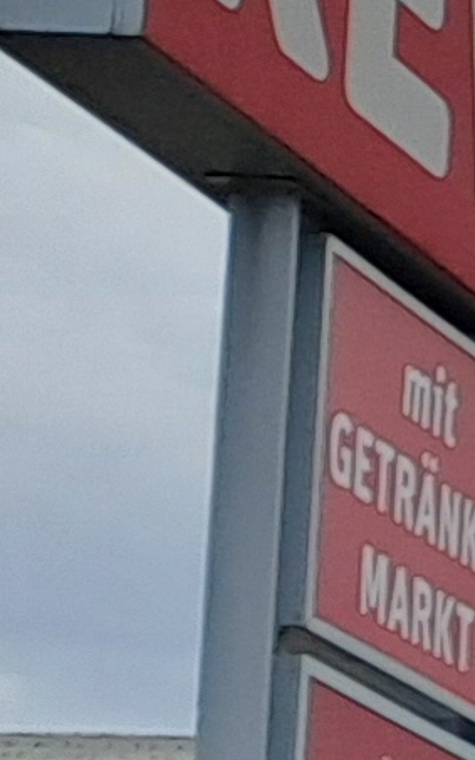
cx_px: 2855
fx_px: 4848
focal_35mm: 234
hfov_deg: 4.3
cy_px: 1314
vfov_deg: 8.6
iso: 32
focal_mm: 4.65
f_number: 1.8
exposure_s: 1/2110
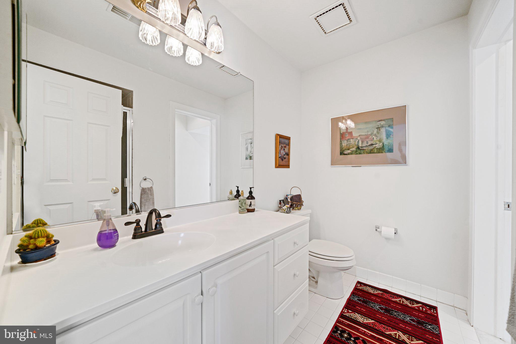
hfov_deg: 108.3
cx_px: 258
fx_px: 186
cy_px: 172
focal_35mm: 13
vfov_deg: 85.4
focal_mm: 13
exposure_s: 1/30
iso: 1250
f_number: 6.3
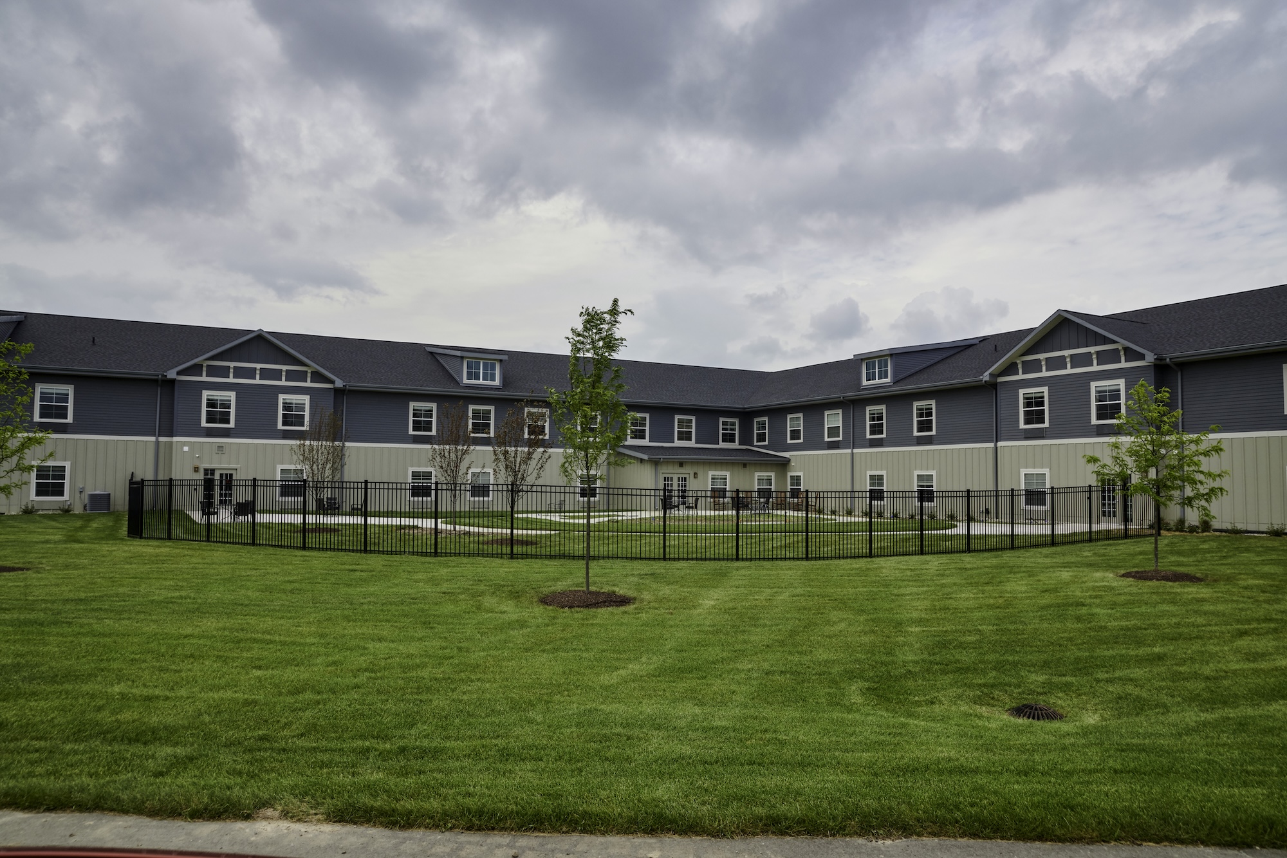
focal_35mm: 24
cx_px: 644
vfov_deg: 53.1
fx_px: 858
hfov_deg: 73.7
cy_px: 429
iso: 500
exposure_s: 1/400
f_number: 11
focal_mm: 24
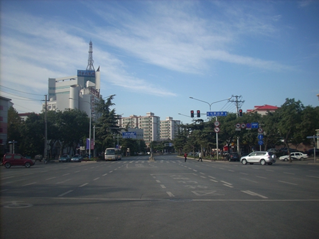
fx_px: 341
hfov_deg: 50.1
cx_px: 160
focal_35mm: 37
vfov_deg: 38.7
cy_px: 120
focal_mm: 6.2
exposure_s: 1/324
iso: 64
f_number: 5.6
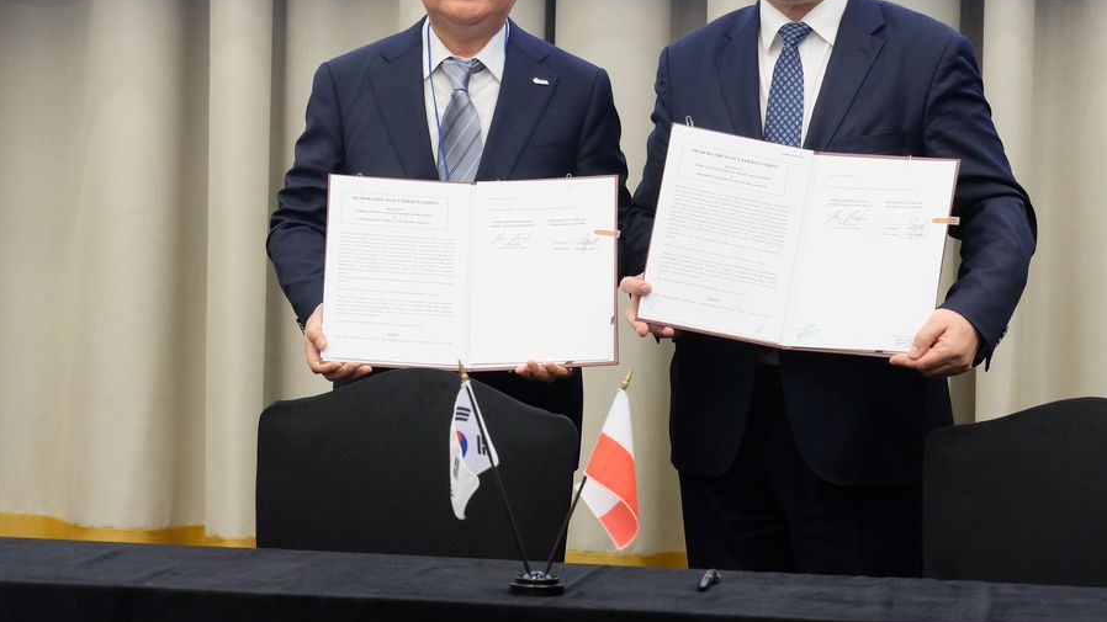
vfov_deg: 11.5
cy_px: 165
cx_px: 636
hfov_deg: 20.3
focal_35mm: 105
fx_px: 3082
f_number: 4.5
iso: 2500
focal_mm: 50
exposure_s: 1/30
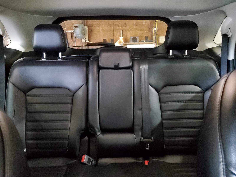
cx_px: 118
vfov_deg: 53.1
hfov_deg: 67.3
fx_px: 177
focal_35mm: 26
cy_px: 88
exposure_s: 1/15
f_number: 1.5
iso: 931
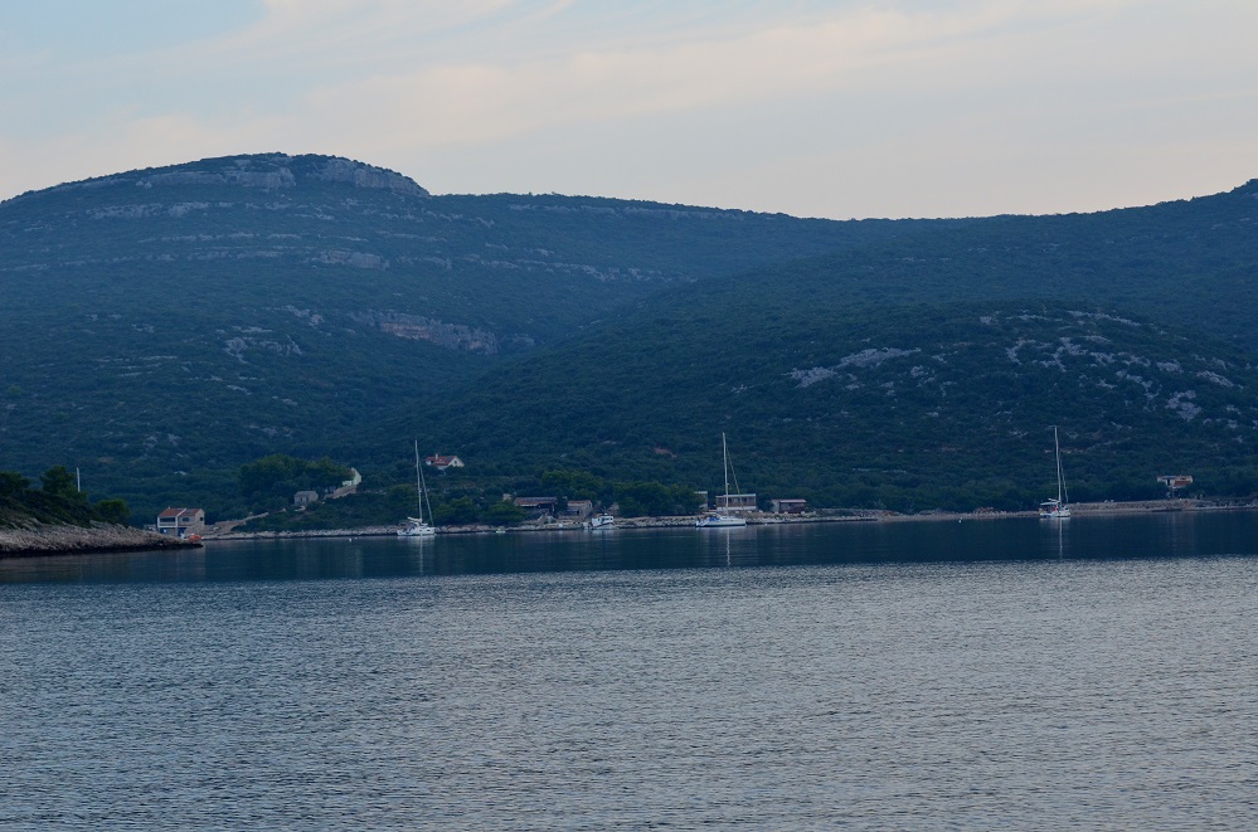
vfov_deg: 13.0
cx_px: 629
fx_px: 3660
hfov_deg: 19.5
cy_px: 416
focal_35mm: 105
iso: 400
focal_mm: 70
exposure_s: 1/1000
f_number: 5.6
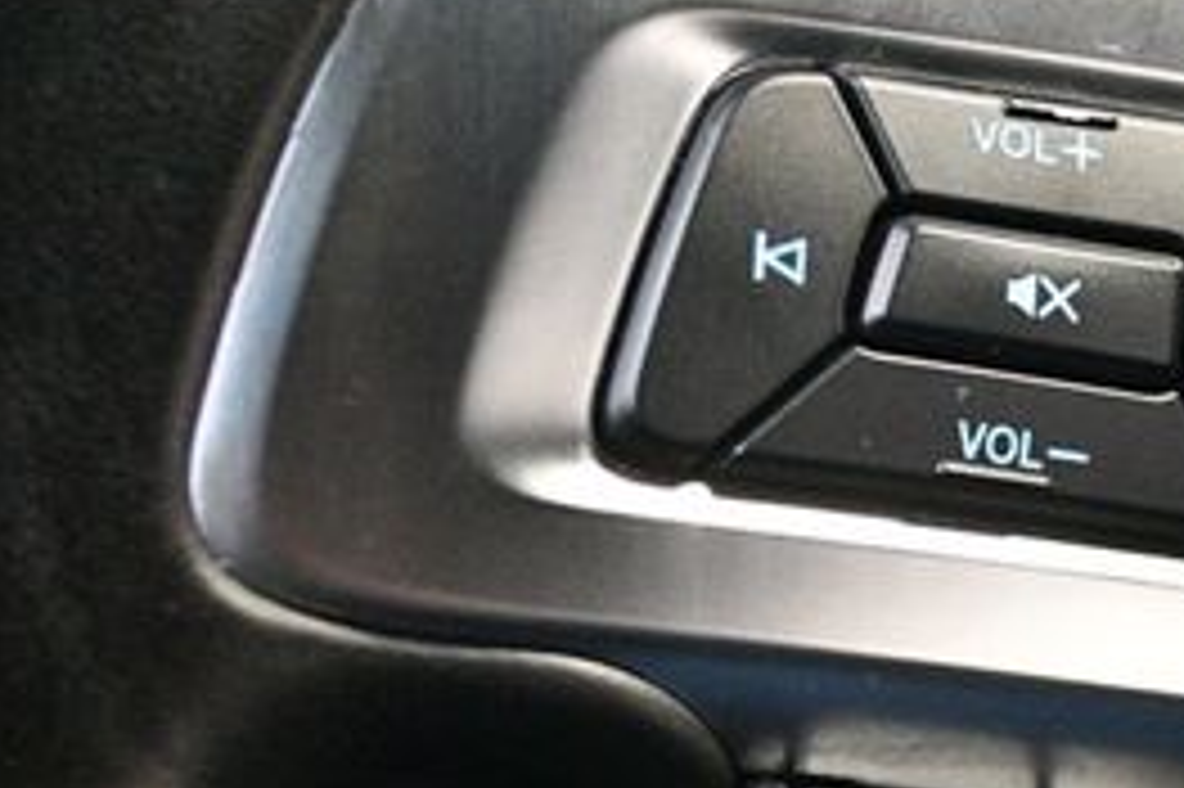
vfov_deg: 11.6
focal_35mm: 117
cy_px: 752
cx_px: 1252
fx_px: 3845
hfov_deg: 17.0
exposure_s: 1/60
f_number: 4.8
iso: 7200
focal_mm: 32
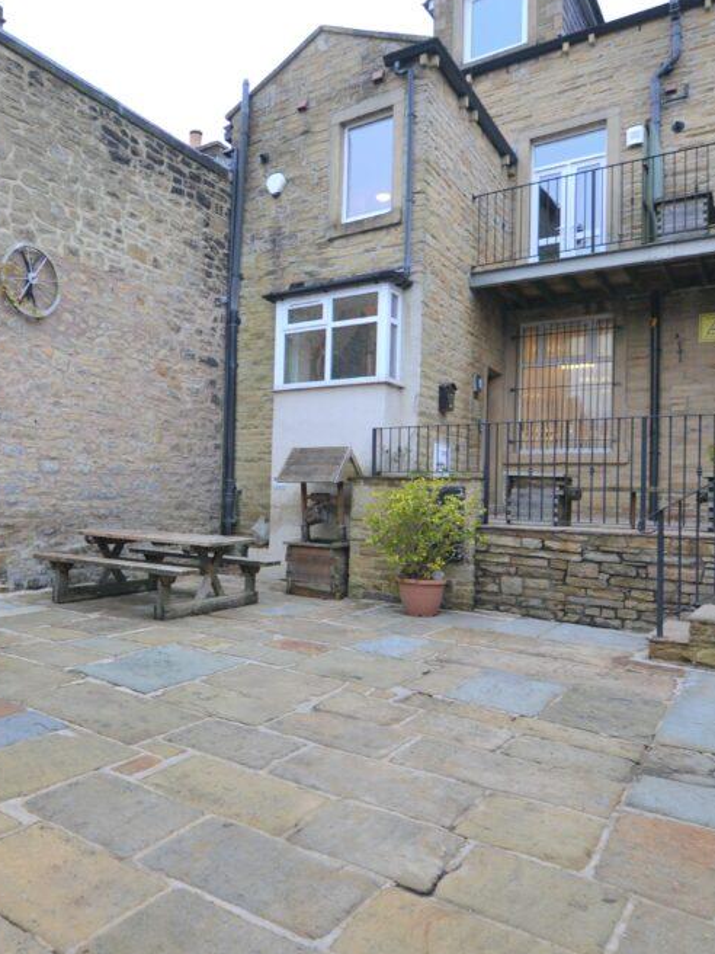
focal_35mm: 25
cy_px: 473
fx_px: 682
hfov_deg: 53.7
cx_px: 214
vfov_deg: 69.9
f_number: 3.5
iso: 400
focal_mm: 11
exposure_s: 1/60
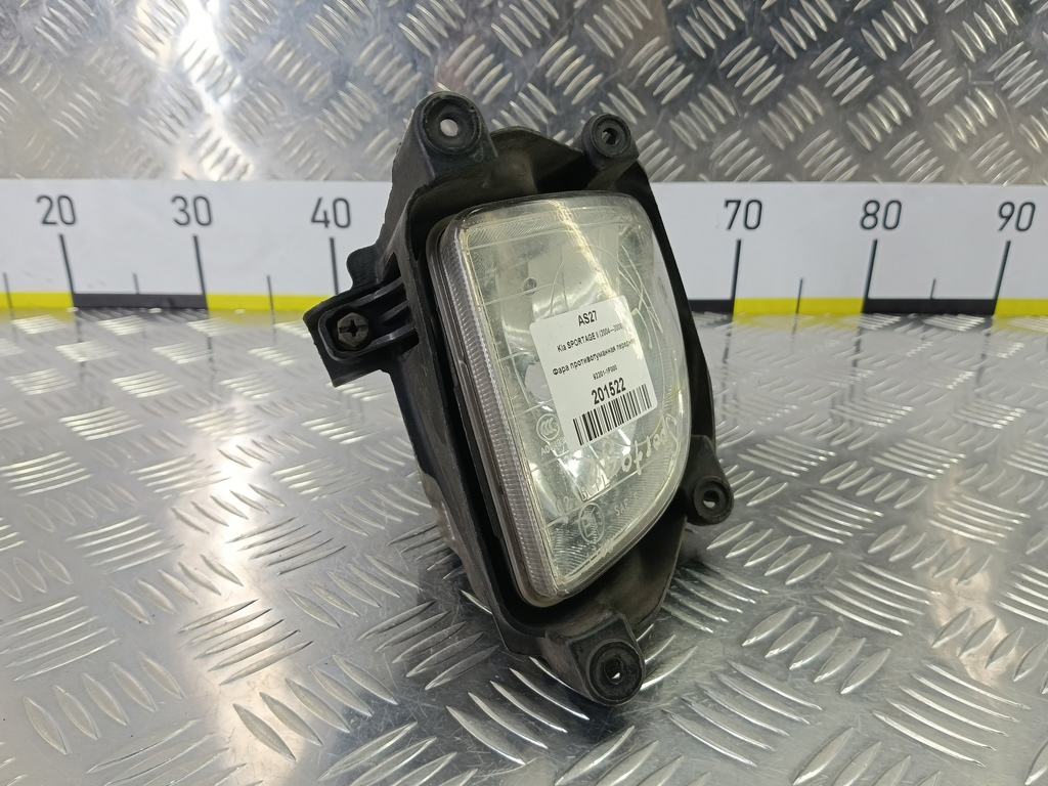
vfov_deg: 58.9
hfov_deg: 73.9
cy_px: 393
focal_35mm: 23
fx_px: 696
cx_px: 524
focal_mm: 4.11
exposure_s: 1/50
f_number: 1.6
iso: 112
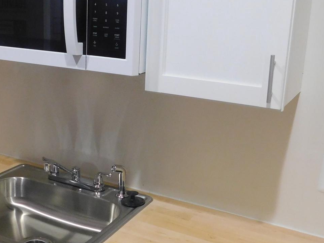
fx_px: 459
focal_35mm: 49
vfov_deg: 29.7
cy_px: 110
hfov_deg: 38.5
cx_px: 110
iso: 400
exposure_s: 1/15
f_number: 3
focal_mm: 4
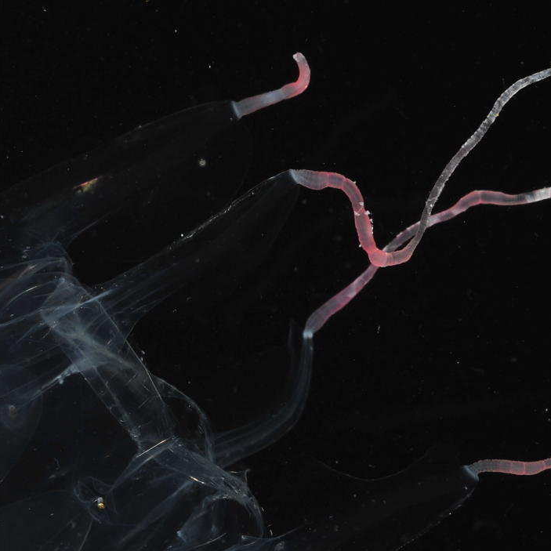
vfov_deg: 6.5
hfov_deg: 6.5
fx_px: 4862
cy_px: 505
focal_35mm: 270
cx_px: 4
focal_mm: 105
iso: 200
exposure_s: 1/500
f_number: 22
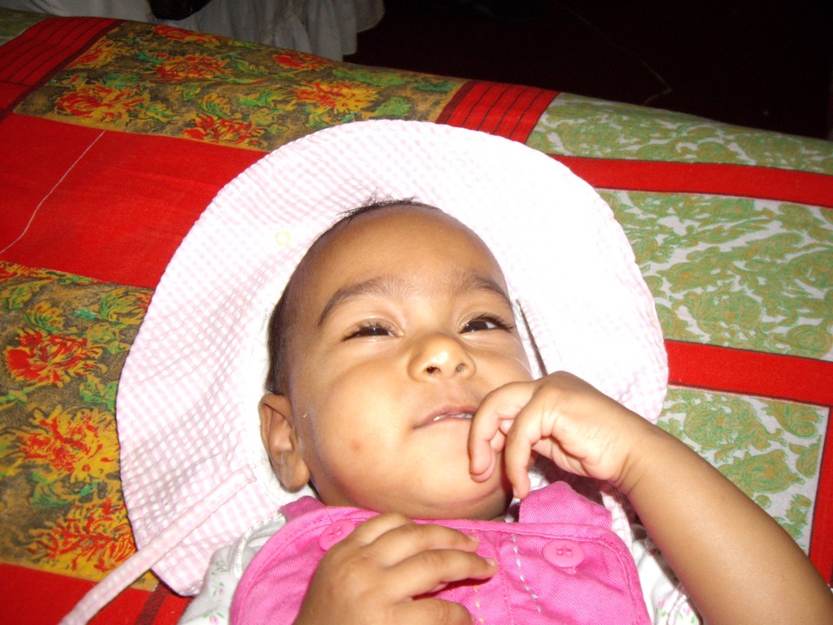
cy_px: 312
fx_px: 914
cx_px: 416
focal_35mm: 38
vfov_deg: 37.7
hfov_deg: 49.0
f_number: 2.7
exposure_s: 1/40
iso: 200
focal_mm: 6.2
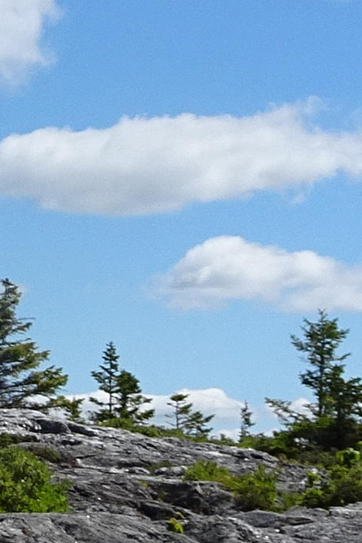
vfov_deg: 11.9
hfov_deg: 7.7
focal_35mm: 172
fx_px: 2594
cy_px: 303
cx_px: -358
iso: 80
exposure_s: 1/1250
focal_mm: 4.1
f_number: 3.5
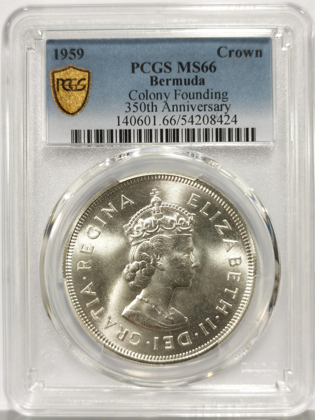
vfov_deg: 35.5
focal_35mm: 54
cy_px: 210
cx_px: 158
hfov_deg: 27.0
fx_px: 655
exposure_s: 1/100
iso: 100
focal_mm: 5.56
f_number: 16
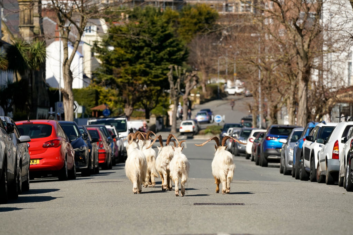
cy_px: 118
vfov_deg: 5.6
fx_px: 2393
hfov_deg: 8.4
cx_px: 176
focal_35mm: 244
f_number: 7.1
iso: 1250
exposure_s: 1/5000
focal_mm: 244
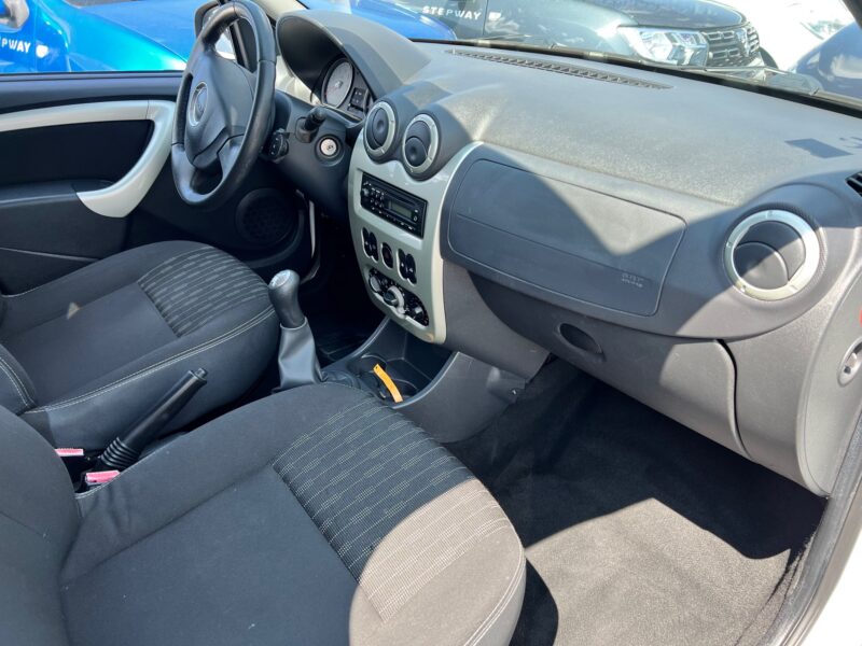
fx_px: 647
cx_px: 431
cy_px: 323
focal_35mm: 26
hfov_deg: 67.3
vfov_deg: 53.1
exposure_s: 1/274
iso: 40
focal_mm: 5.7
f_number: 1.5
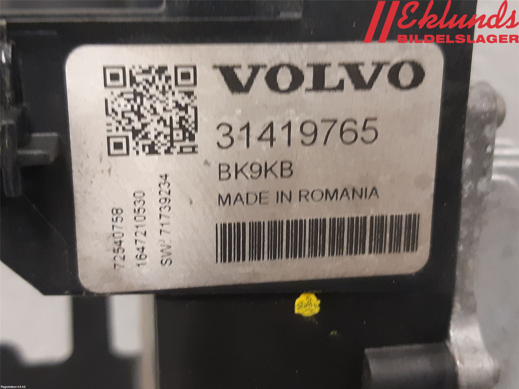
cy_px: 194
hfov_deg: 67.3
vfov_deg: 53.1
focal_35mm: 26
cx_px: 260
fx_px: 390
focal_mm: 3.93
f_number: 1.7
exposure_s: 1/33
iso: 250
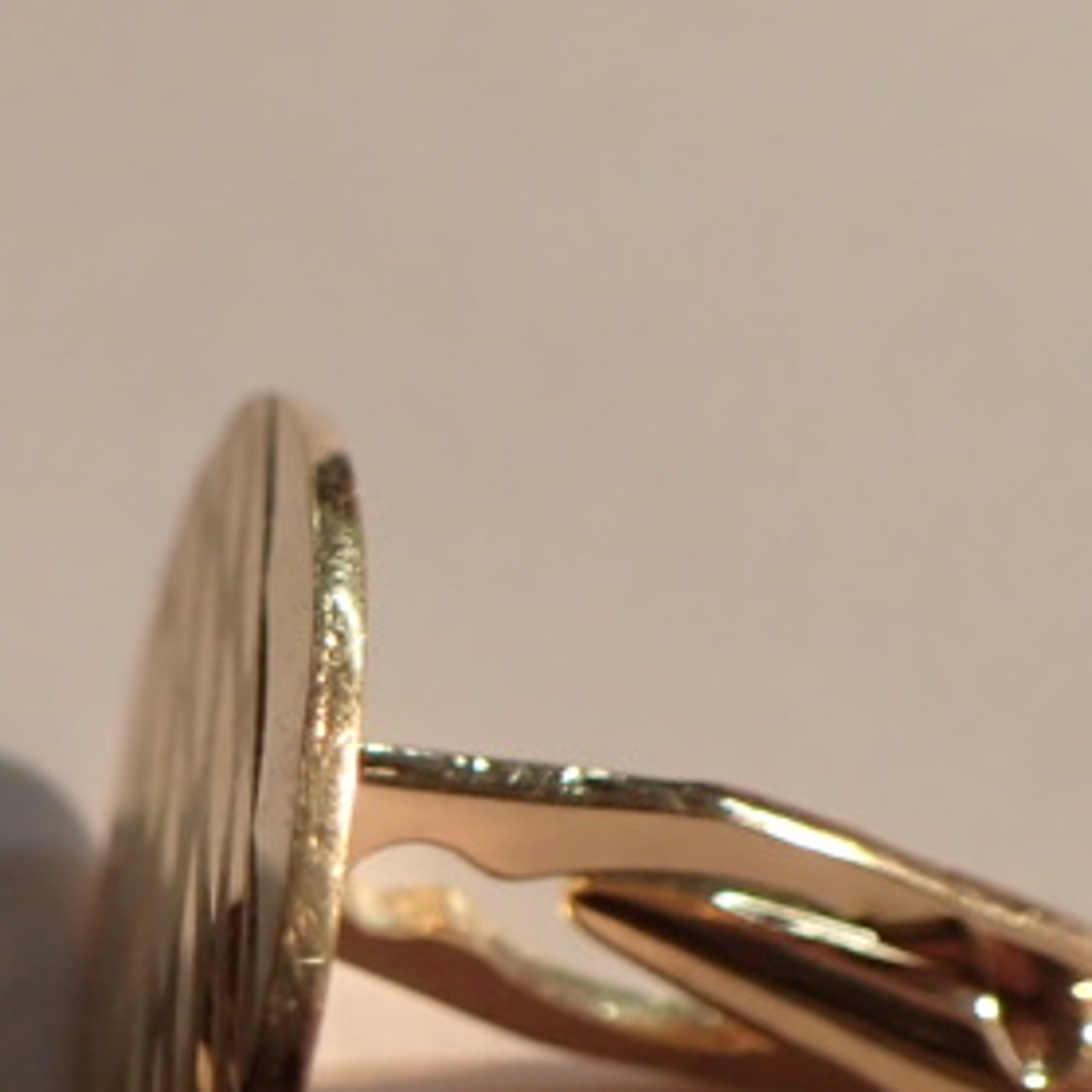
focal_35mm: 76
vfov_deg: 22.2
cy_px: 978
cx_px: -114
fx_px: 2712
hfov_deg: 21.6
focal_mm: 5.5
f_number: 2.3
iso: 400
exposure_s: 1/125
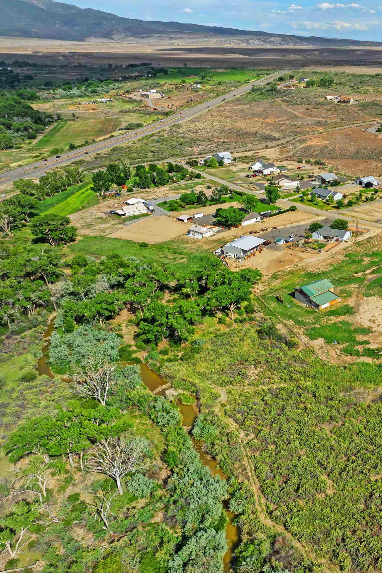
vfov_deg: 55.8
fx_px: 541
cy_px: 286
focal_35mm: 34
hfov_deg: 35.7
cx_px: 369
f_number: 2.8
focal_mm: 12.29
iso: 100
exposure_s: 1/640
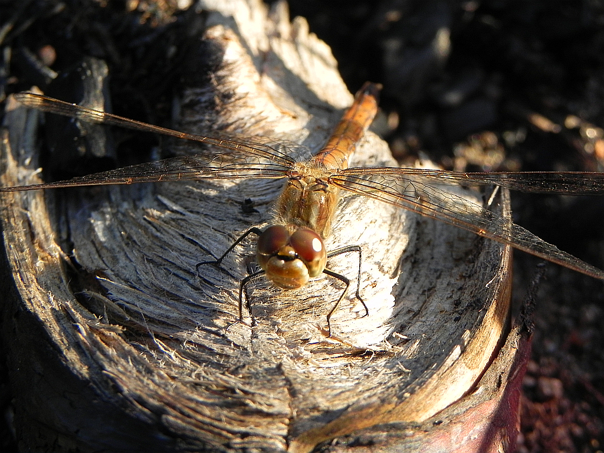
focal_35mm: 105
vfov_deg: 14.1
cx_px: 302
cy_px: 226
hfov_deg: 18.7
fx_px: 1832
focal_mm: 18.8
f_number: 5
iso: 160
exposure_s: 1/220
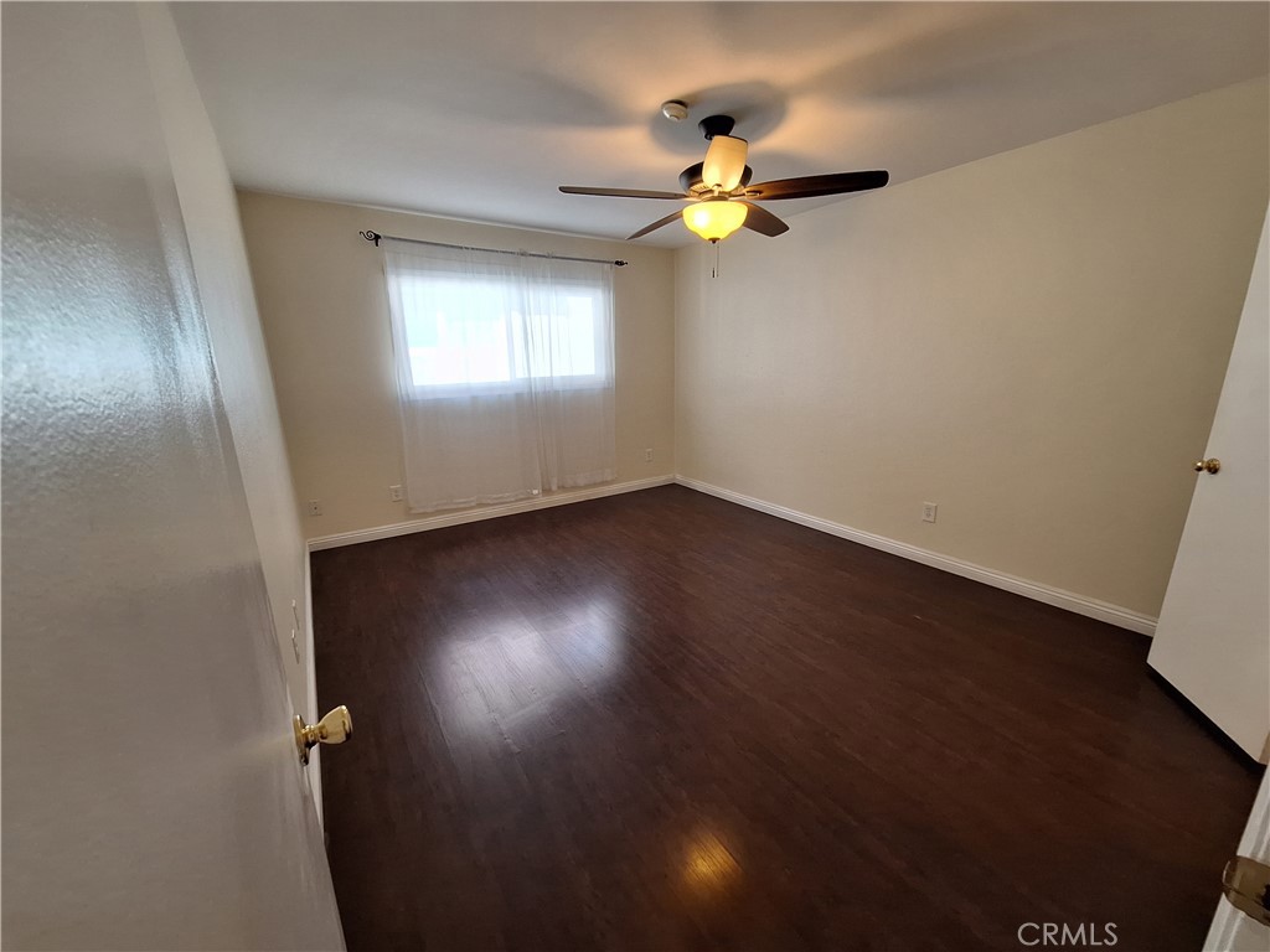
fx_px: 477
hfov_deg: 106.2
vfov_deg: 89.9
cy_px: 476
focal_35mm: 13
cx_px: 635
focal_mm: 1.74
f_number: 2.2
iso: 80
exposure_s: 1/50
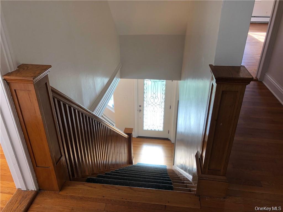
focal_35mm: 28
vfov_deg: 49.7
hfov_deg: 63.4
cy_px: 106
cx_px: 142
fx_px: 229
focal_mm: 3.99
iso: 64
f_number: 1.8
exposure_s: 1/120
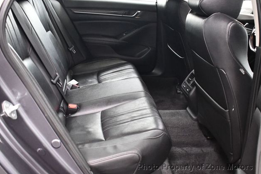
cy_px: 85
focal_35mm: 37
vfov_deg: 36.0
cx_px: 132
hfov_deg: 51.9
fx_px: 268
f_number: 3.5
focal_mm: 18
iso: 4500
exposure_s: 1/60
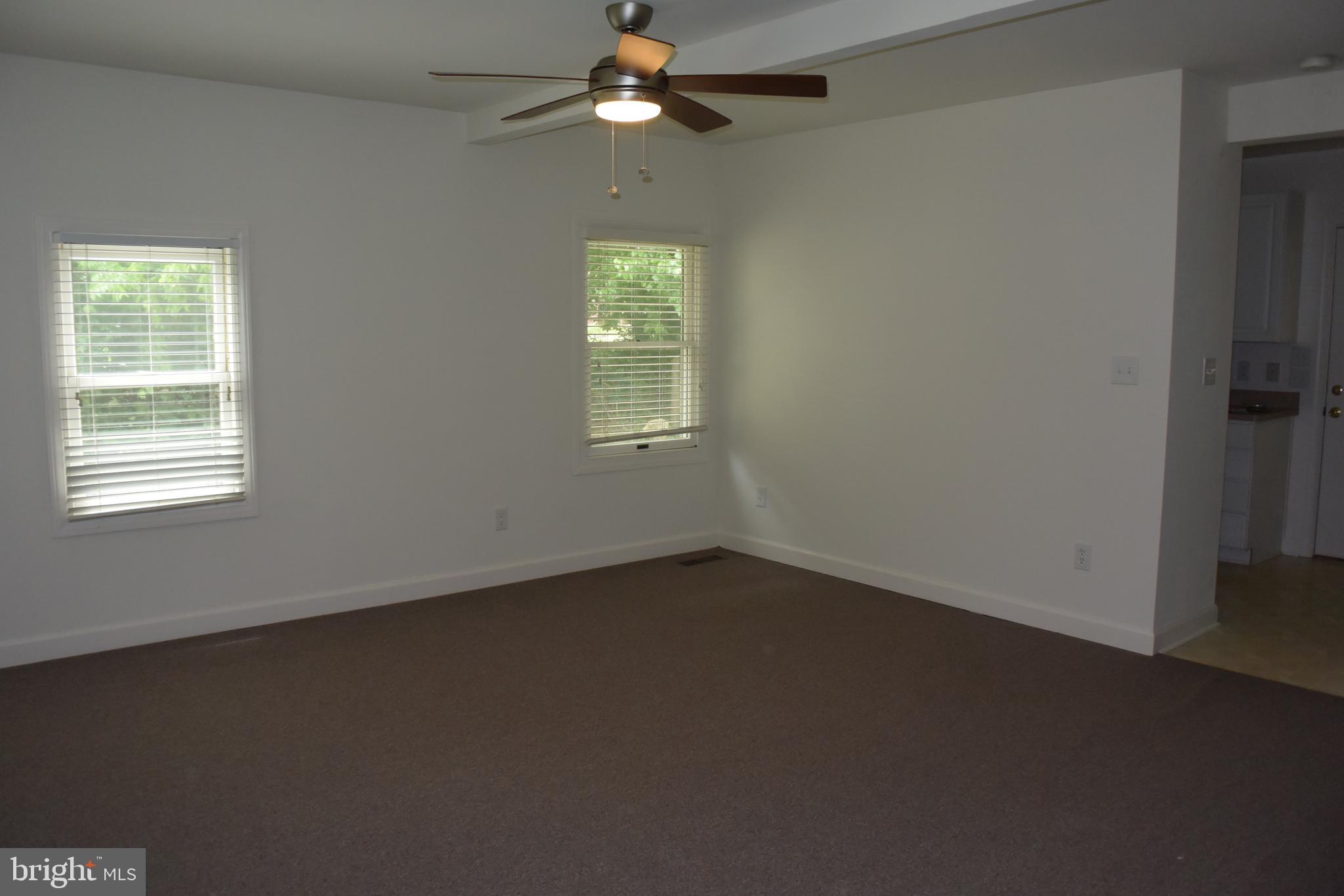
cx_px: 672
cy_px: 448
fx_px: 1008
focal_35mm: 27
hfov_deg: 67.4
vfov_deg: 47.9
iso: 450
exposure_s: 1/125
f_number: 3.5
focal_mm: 10
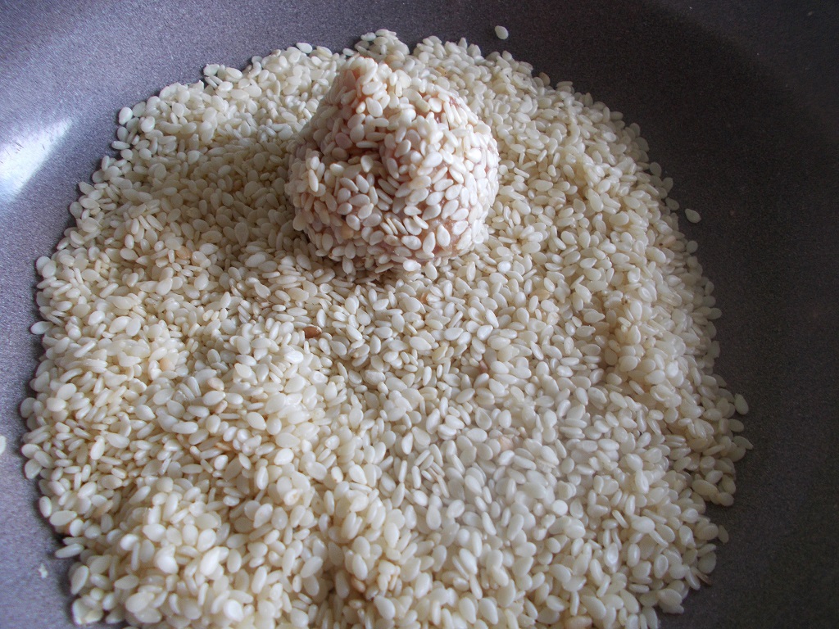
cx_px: 420
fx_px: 630
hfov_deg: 67.3
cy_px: 314
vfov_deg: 53.1
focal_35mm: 26
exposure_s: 1/25
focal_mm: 4.6
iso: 100
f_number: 3.2
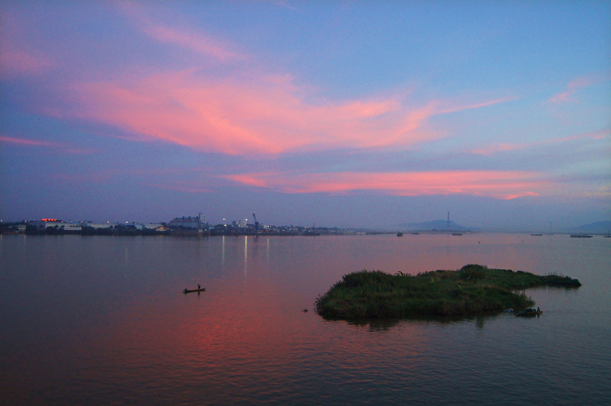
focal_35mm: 30
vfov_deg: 43.5
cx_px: 306
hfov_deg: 62.0
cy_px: 203
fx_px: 509
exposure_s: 1/160
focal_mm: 20
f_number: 4
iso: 1250
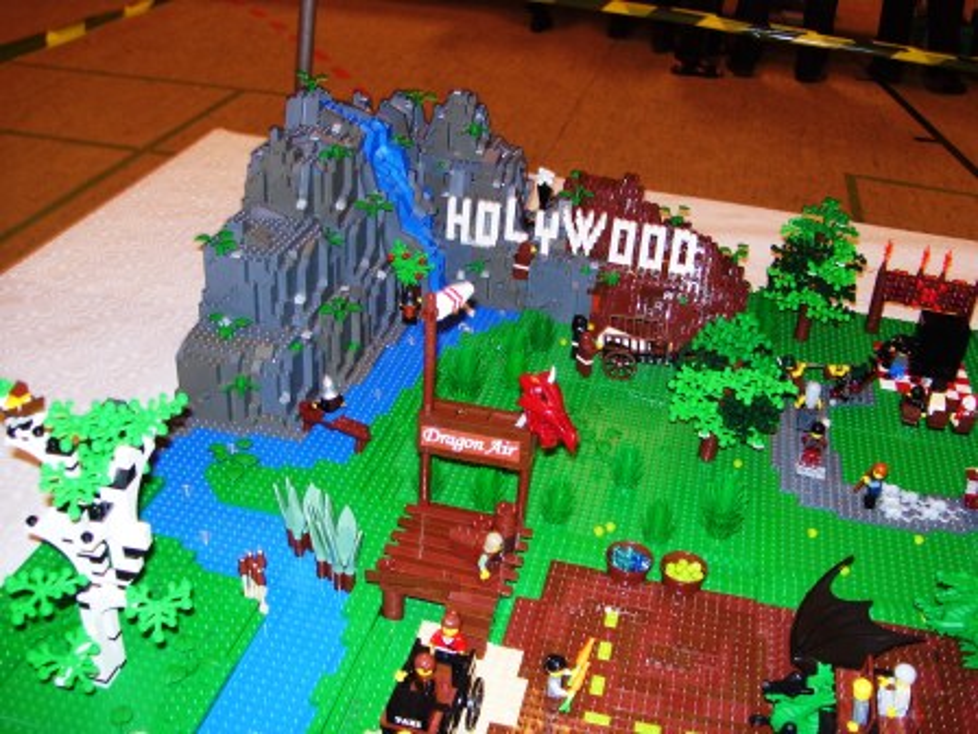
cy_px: 367
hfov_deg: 51.4
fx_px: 1017
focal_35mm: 36
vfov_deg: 39.7
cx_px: 489
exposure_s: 1/60
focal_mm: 6
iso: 80
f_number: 2.7
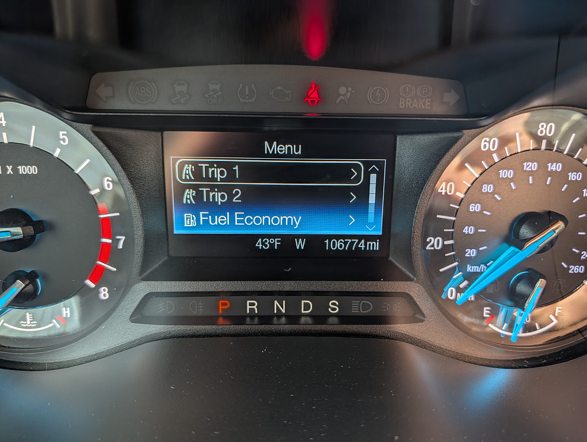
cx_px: 294
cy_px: 221
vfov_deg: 56.9
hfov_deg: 71.5
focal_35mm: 24
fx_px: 408
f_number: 1.68
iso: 39
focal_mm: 6.9
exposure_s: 1/175
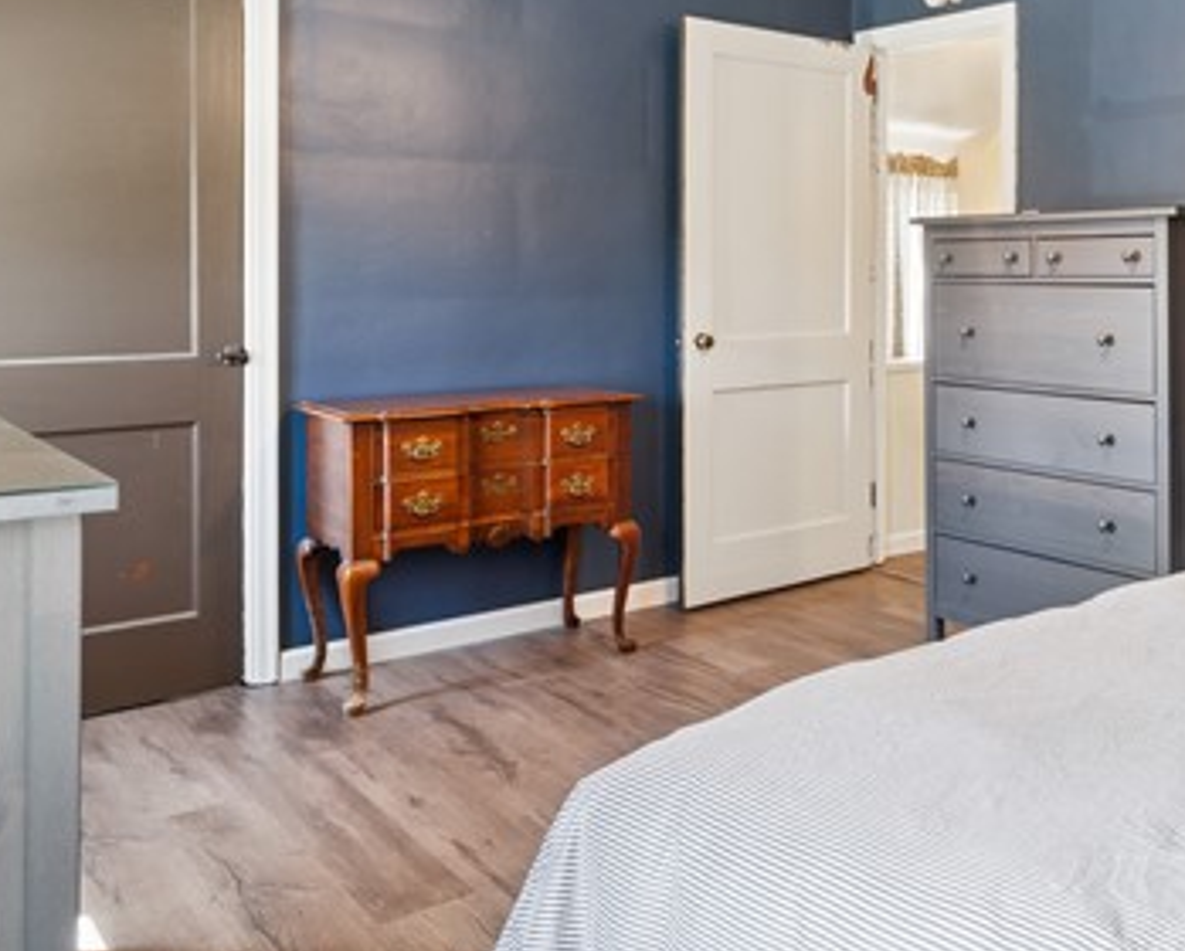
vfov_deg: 41.3
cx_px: 1199
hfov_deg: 43.7
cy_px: 265
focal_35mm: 35
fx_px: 1229
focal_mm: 12
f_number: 5.6
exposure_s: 1/5
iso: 100
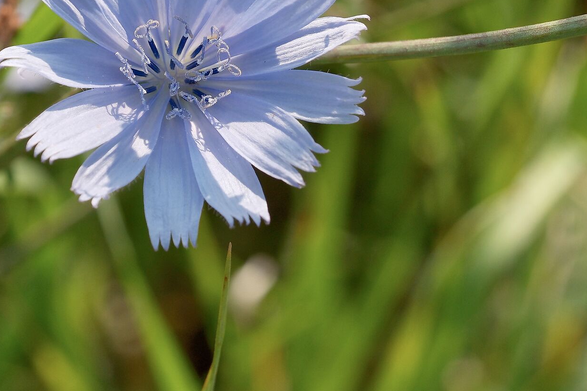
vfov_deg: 5.9
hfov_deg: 8.8
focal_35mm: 233
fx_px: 3799
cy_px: 33
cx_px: 149
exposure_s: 1/1250
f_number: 7.1
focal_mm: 80
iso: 800
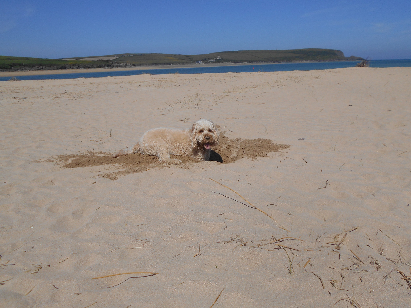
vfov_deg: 46.8
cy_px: 154
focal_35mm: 30
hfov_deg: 60.0
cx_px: 206
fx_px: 356
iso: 80
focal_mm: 5.1
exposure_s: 1/400
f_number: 8.5
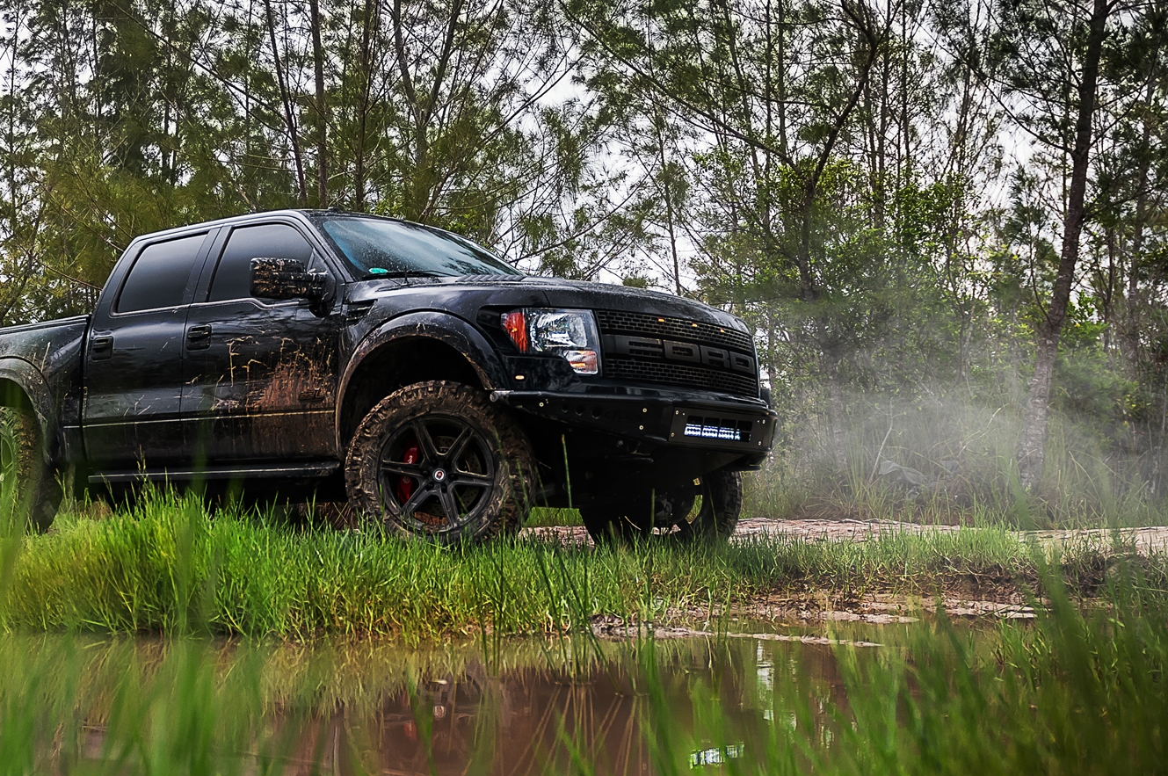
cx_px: 345
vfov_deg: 25.9
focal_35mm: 52
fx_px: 1685
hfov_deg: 37.6
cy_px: 370
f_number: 2.8
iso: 200
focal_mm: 24
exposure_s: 1/500
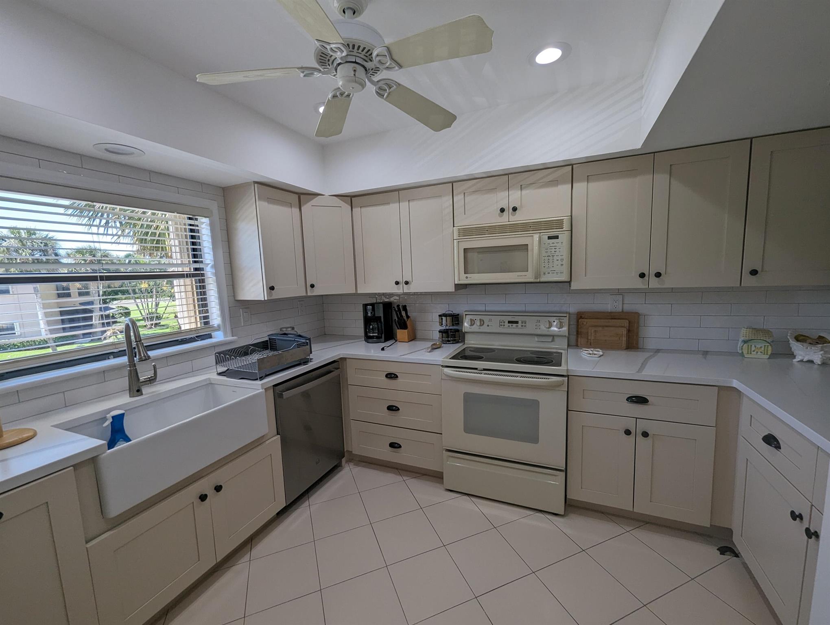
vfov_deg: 90.1
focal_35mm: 13
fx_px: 312
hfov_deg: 106.1
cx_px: 415
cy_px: 312
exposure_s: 1/167
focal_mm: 1.95
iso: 47
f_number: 2.2
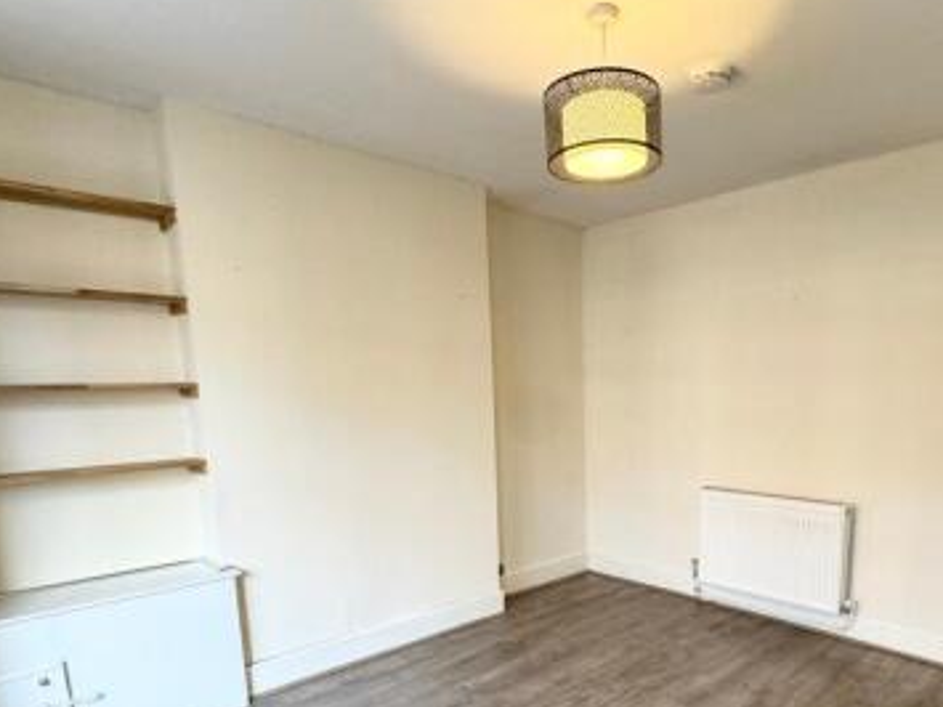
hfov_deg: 72.7
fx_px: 626
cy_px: 498
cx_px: 591
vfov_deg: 56.9
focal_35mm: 23
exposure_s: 1/99
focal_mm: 2.22
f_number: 2.2
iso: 250
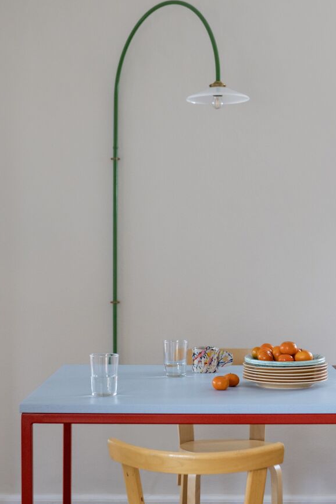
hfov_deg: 20.6
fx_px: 923
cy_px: 253
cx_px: 199
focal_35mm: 66
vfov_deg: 30.5
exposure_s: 1/100
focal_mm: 35
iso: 500
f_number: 2.5
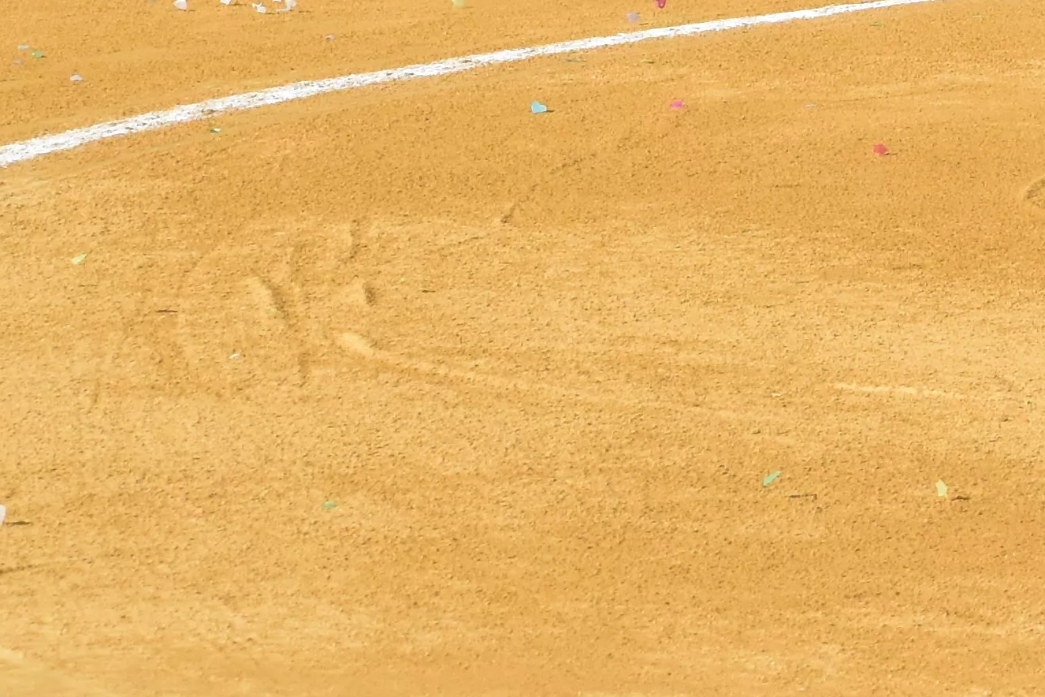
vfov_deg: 2.9
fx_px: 13787
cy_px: -627
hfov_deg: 4.3
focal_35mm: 475
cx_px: 1887
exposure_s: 1/1600
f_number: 10
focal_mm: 70
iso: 800
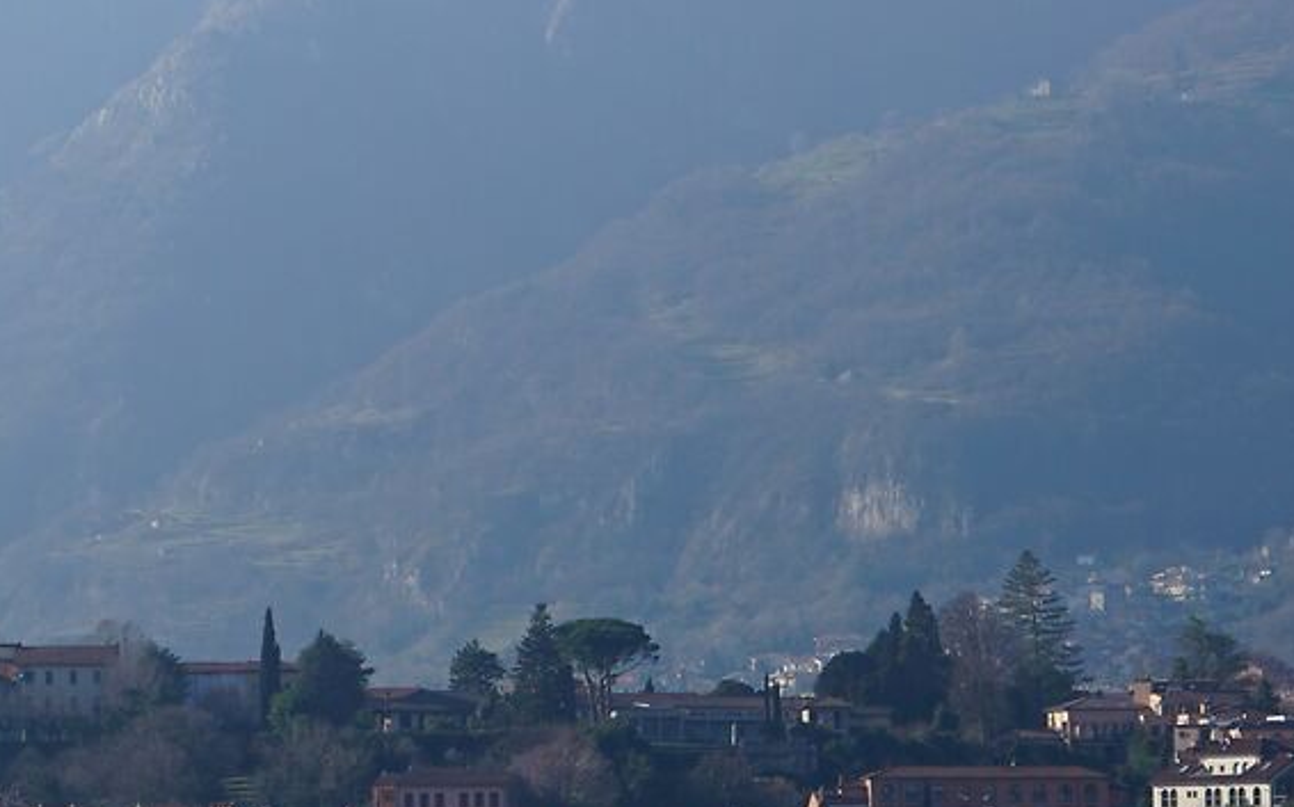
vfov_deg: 6.6
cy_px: -111
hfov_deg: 10.5
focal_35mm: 199
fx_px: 7014
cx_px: 503
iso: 100
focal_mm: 46
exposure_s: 1/800
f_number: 5
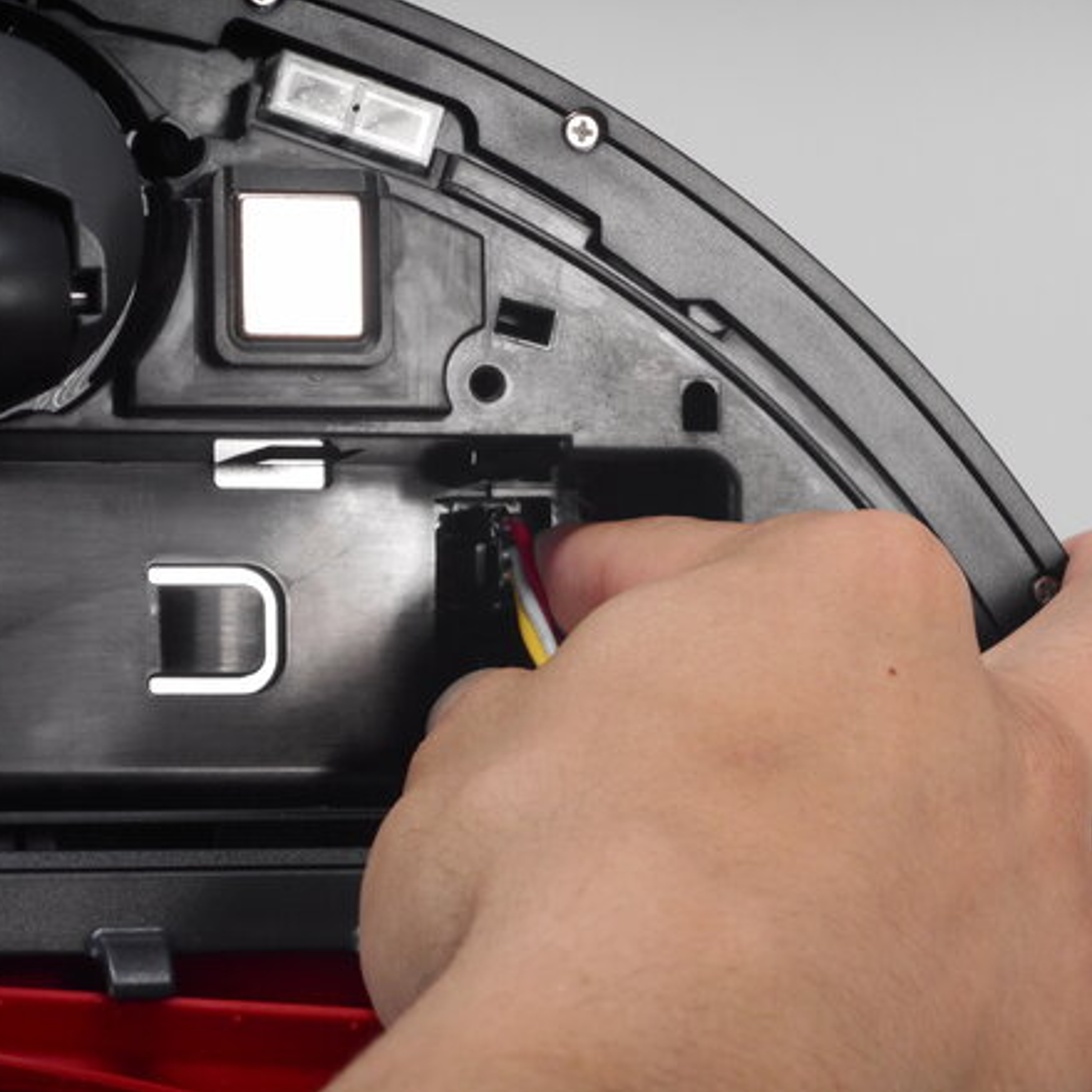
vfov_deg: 9.6
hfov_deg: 9.6
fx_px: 6496
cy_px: 548
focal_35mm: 182
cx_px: 598
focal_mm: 27.4
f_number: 6.2
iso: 220
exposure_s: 1/60
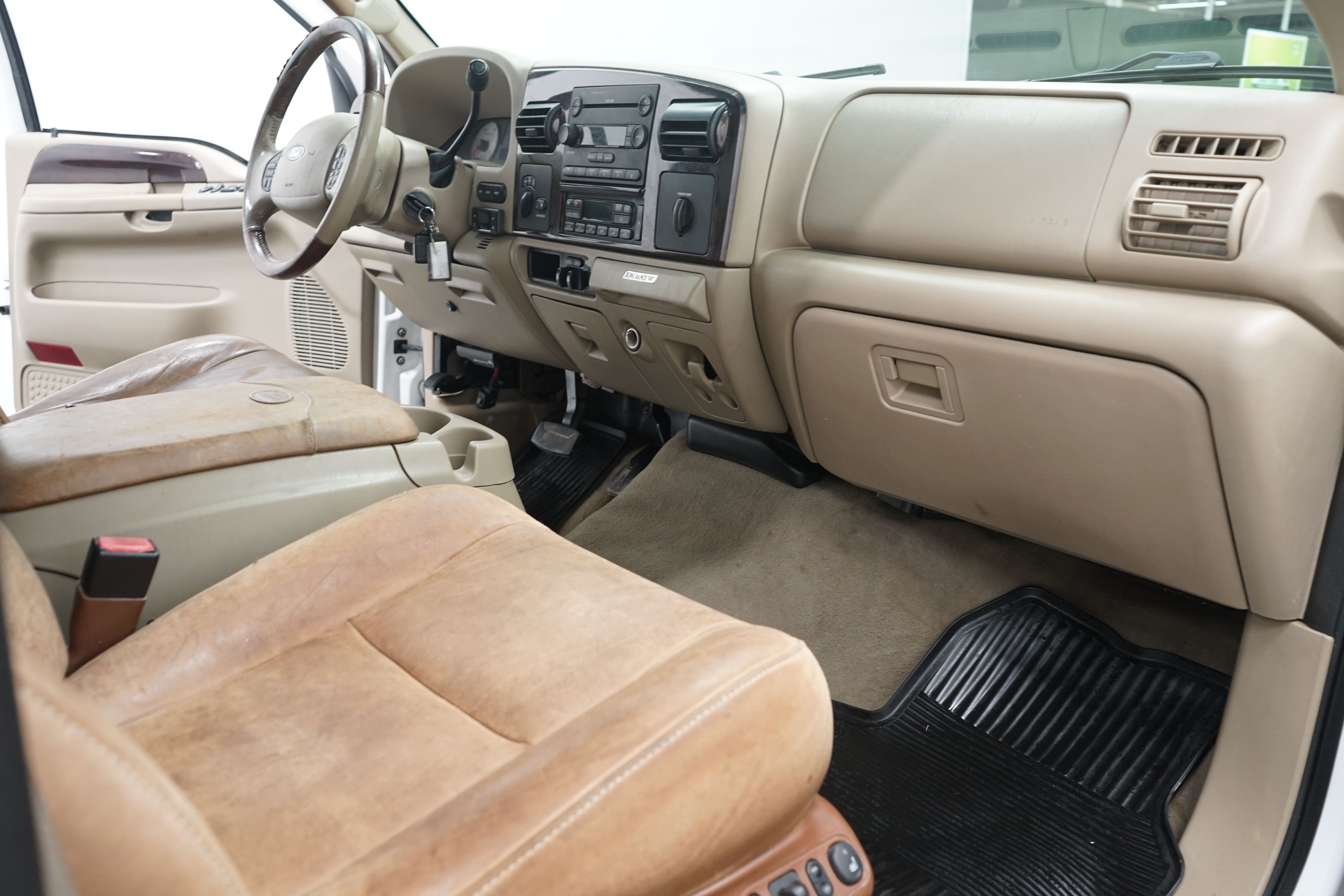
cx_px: 672
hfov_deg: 61.9
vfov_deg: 43.6
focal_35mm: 30
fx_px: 1120
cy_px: 448
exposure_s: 1/8
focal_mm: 30
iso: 800
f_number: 5
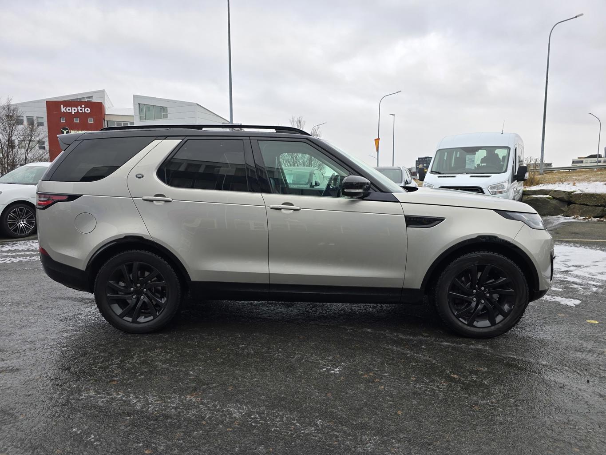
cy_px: 228
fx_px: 403
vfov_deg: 58.9
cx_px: 303
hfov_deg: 73.9
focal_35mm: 23
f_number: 1.7
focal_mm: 6.3
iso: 32
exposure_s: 1/180
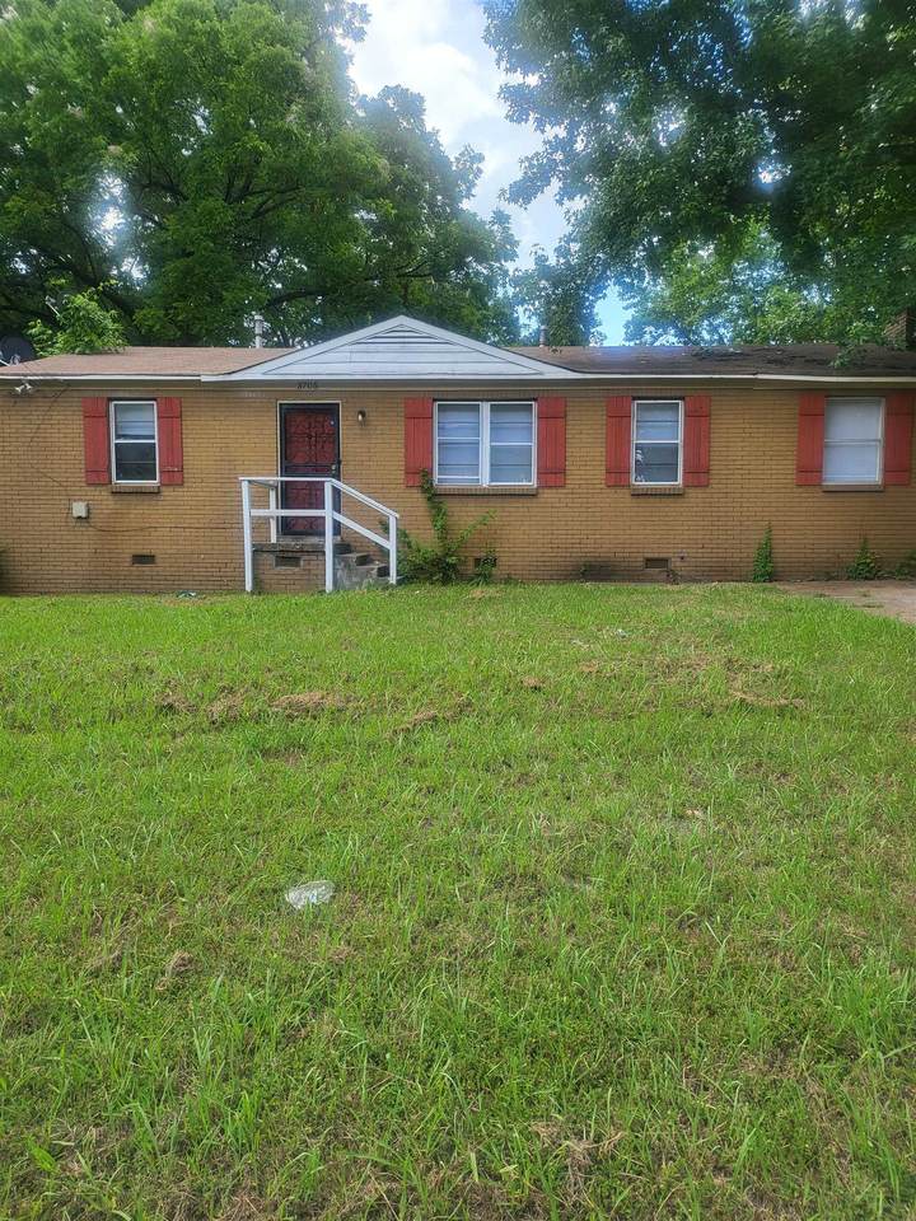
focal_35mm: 24
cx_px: 458
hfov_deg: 56.8
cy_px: 610
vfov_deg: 71.6
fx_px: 847
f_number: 1.8
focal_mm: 5
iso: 40
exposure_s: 1/453
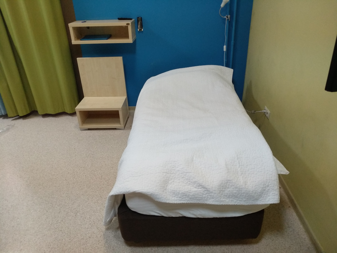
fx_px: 214
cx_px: 168
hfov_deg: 76.4
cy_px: 126
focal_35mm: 22
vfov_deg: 61.1
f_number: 2.2
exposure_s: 1/30
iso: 640
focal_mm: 3.81
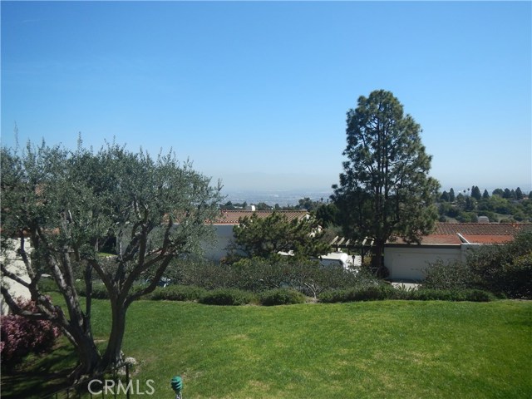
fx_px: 430
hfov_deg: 63.4
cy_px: 200
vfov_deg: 49.7
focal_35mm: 28
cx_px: 266
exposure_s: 1/1250
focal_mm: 5
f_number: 3.9
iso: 125
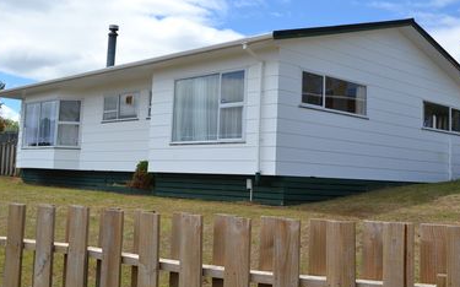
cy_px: 104
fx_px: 576
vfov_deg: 27.8
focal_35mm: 46
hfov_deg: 43.5
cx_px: 236
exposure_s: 1/250
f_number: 8
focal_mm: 24
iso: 100
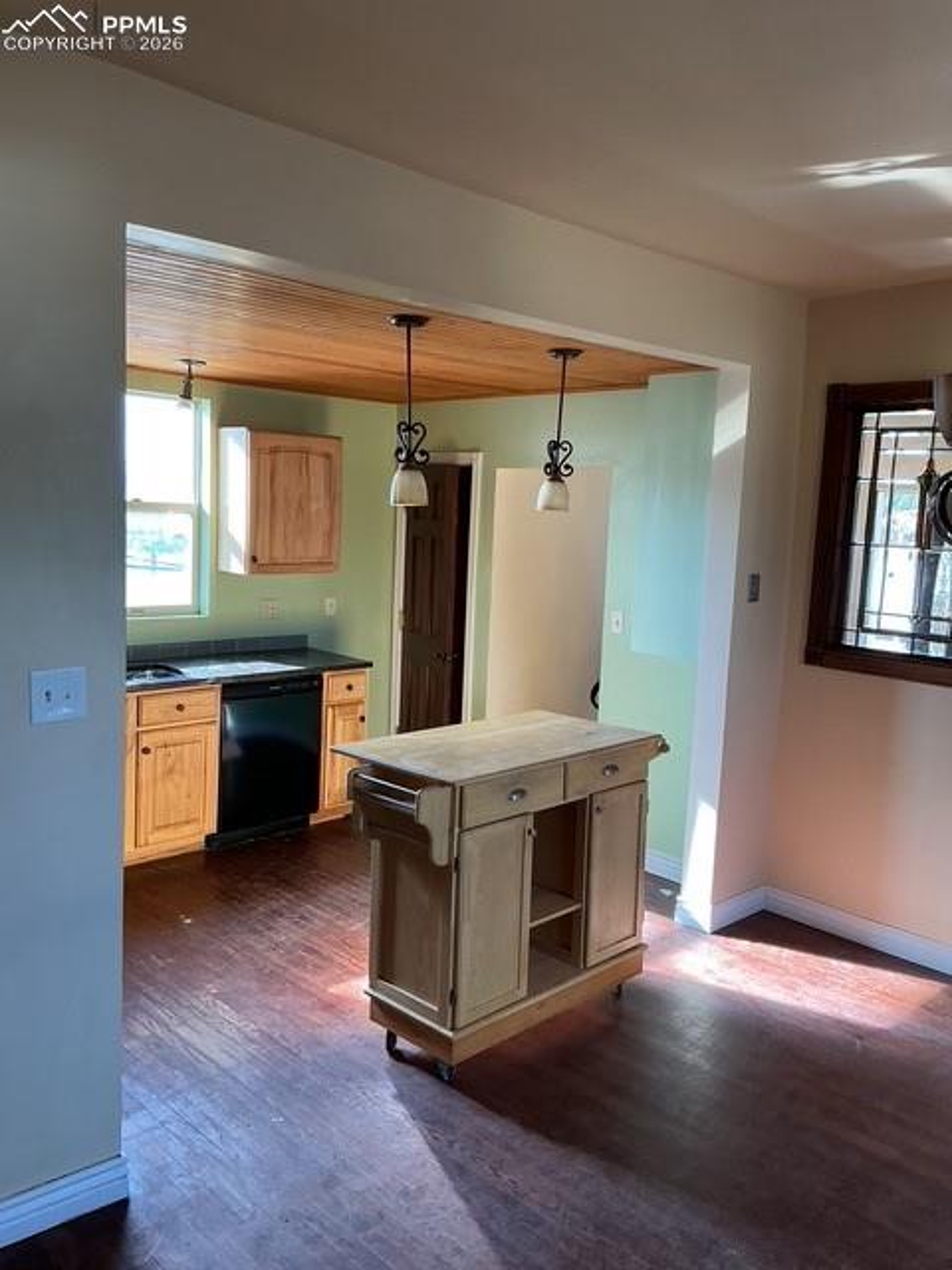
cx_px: 476
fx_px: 1063
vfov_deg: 61.7
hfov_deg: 48.2
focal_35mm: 29
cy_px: 635
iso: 32
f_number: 1.8
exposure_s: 1/60
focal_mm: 3
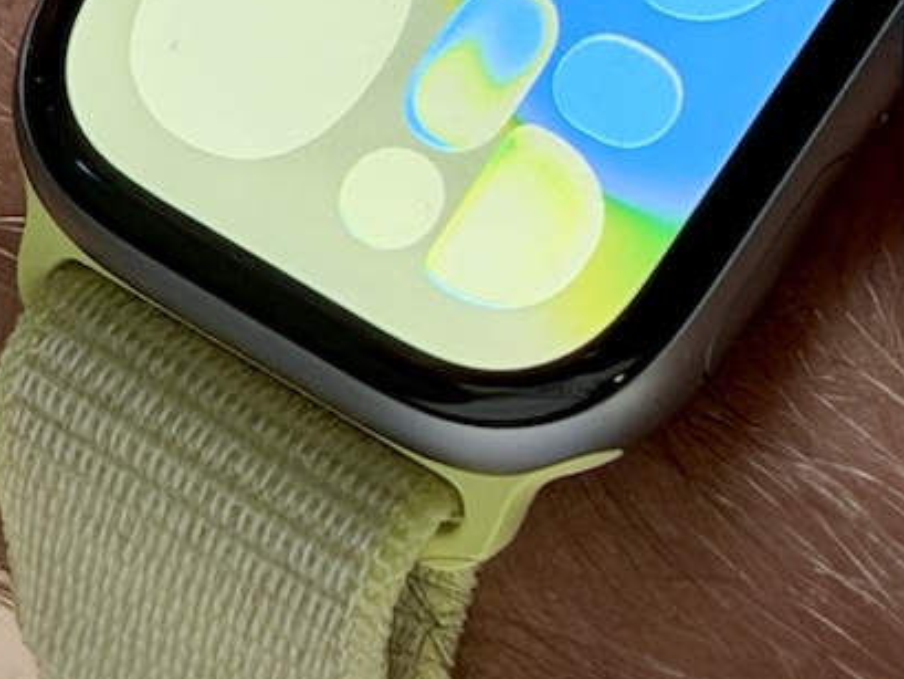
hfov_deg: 8.8
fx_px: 5825
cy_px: -189
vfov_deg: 6.6
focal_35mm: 223
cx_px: 53
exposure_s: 1/60
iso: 200
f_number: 1.78
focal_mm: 6.76
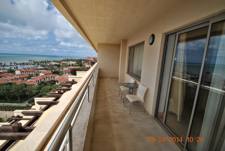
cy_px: 76
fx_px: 94
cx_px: 112
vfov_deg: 77.5
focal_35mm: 15
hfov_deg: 100.3
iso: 100
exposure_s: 1/200
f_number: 11
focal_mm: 10
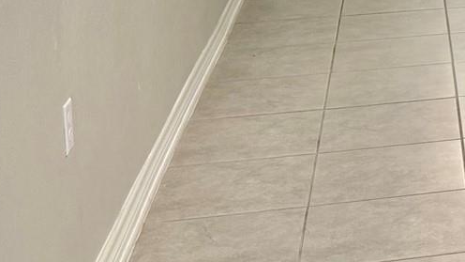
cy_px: -181
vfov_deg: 10.6
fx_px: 1332
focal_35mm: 108
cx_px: 811
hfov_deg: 16.8
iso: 125
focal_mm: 6.76
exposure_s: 1/60
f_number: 1.78
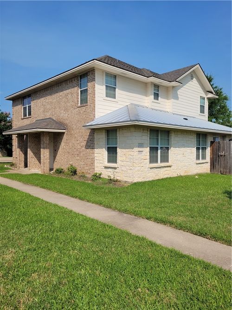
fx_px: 232
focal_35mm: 26
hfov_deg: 53.0
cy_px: 155
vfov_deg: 67.3
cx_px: 116
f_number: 1.8
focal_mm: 5.4
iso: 40
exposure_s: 1/3647
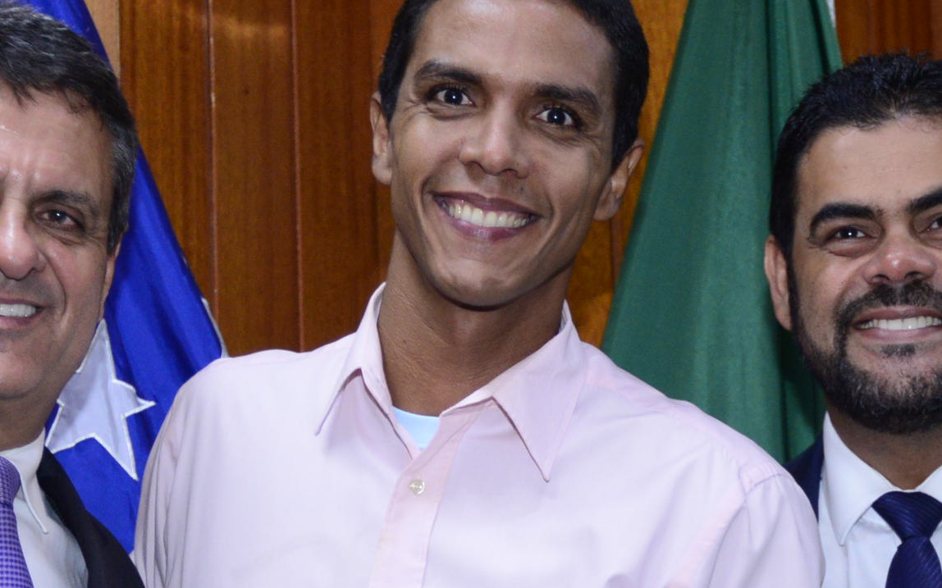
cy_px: 652
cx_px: 578
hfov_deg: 13.5
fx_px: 3978
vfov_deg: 8.4
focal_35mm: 155
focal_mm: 58
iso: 2500
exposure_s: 1/125
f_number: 5
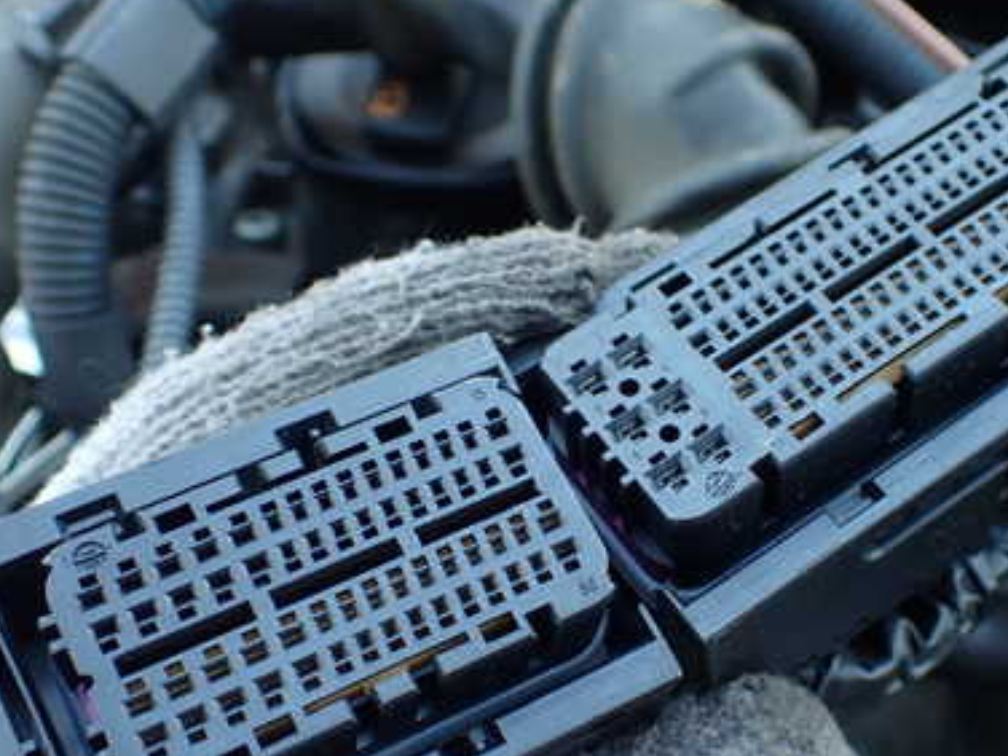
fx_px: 1485
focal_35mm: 51
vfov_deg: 28.5
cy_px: 464
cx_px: 625
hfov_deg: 37.3
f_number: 2.4
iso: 125
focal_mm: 5.79
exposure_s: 1/60
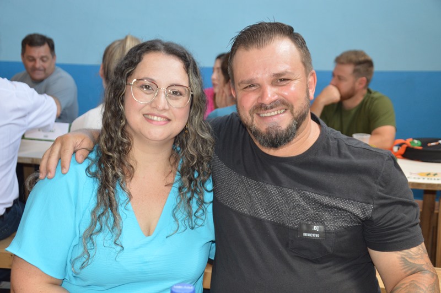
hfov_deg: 41.1
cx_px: 220
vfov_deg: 28.0
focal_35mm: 48
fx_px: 588
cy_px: 146
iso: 720
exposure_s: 1/60
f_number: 4.2
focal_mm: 32
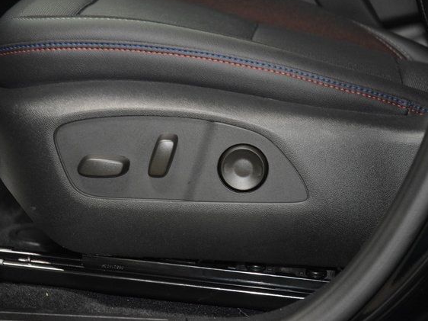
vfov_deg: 12.9
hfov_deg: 17.1
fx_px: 1421
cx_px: 189
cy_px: 159
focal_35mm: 115
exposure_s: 1/60
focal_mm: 70
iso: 3200
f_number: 4.5
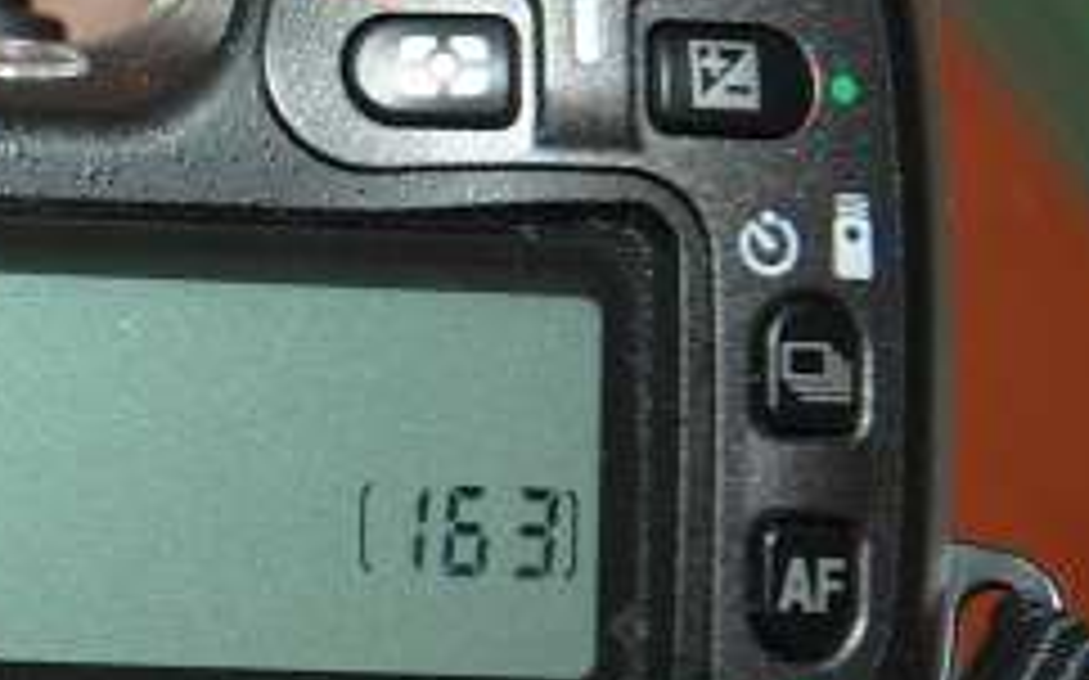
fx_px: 6882
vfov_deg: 5.7
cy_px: 279
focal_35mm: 232
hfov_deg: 8.8
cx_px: -500
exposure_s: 1/60
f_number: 4.5
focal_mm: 46
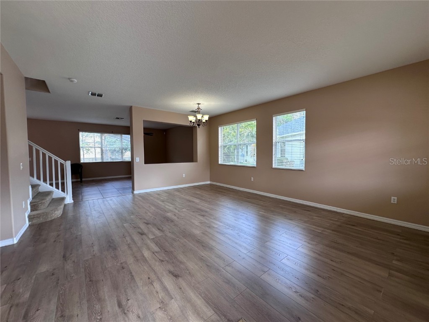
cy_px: 161
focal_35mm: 14
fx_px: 174
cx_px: 214
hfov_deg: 102.1
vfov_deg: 85.7
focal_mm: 2.22
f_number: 2.2
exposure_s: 1/120
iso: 64
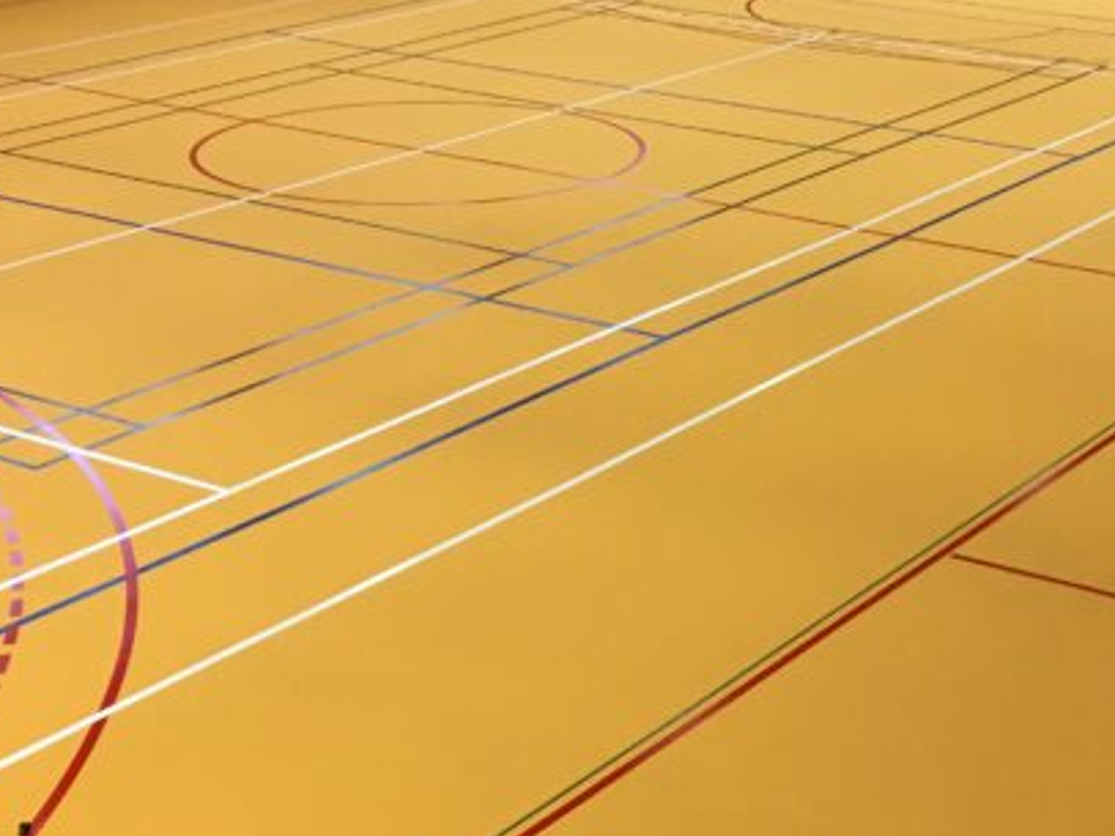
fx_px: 2351
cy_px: 482
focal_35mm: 73
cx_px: 836
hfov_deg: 26.3
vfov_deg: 20.1
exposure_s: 1/33
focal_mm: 4.15
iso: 50
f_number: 2.2
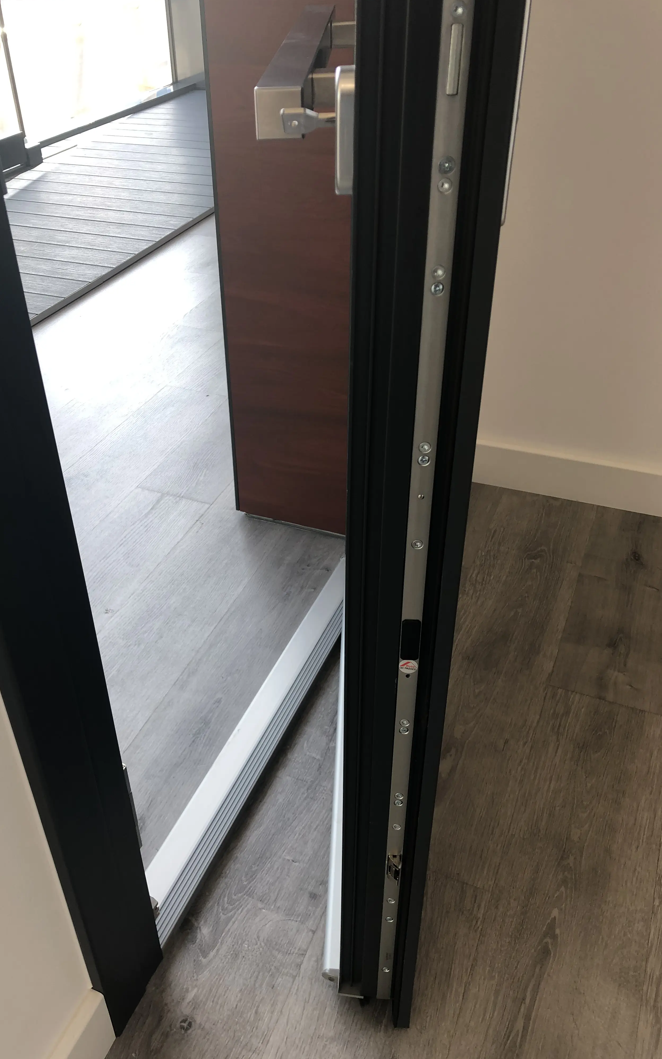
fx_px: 866
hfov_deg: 41.7
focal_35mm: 30
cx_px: 278
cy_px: 528
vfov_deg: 62.9
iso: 25
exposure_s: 1/100
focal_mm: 4
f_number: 1.8
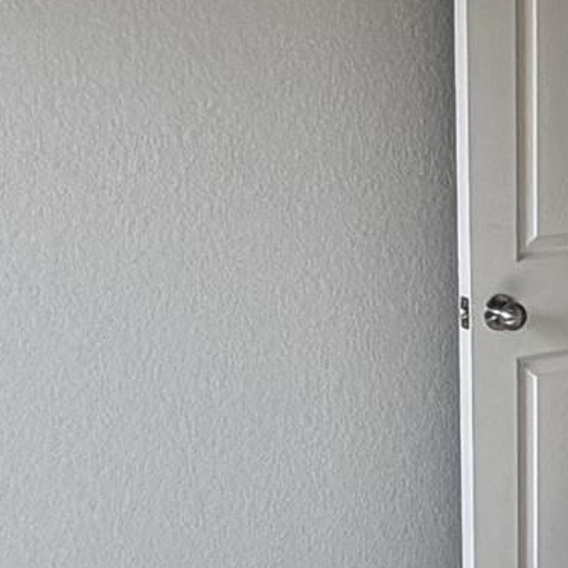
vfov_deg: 16.9
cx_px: 781
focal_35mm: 102
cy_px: 477
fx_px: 1894
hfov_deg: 16.0
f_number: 2.2
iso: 50
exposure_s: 1/120
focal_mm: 2.22
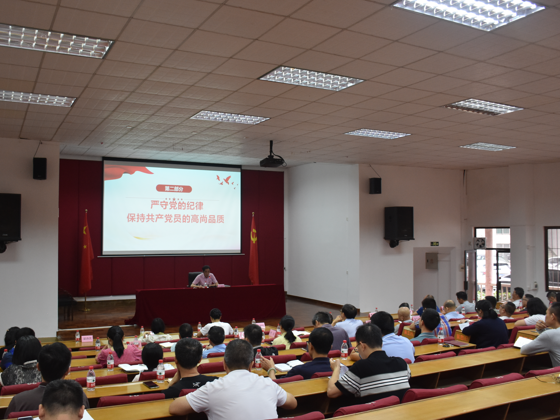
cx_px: 257
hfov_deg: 55.3
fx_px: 534
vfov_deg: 42.9
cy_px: 211
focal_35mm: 33
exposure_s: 1/60
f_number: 4
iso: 900
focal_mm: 20
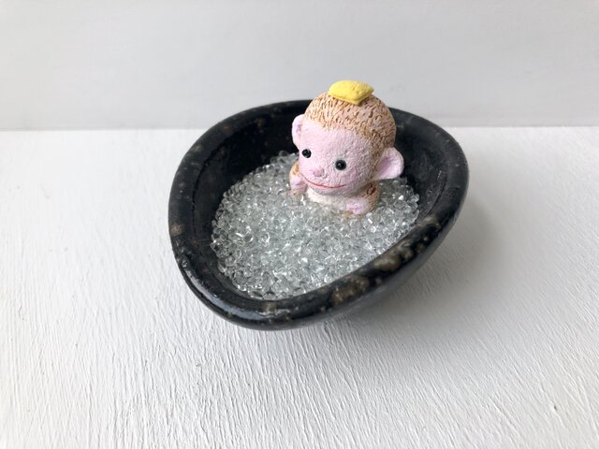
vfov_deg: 49.7
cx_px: 300
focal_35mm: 28
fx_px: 485
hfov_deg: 63.4
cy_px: 224
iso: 25
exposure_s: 1/120
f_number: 1.8
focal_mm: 3.99
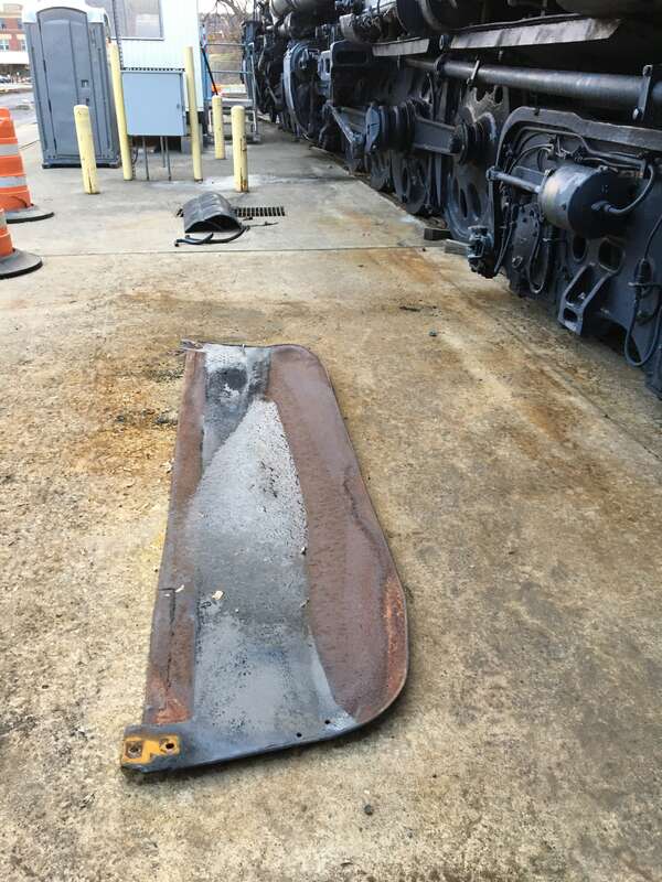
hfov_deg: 48.2
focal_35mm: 29
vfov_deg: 61.7
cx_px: 331
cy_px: 441
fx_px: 739
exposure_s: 1/30
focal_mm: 4.15
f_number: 2.2
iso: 40
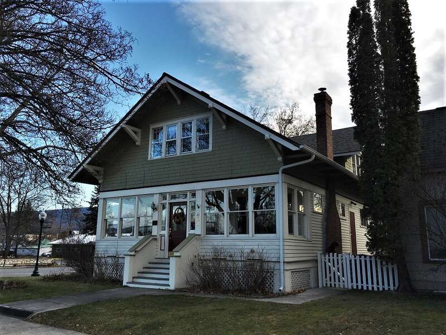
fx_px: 374
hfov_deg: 61.7
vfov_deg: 48.2
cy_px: 168
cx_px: 223
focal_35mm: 29
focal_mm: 4.15
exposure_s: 1/569
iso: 25
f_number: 2.2
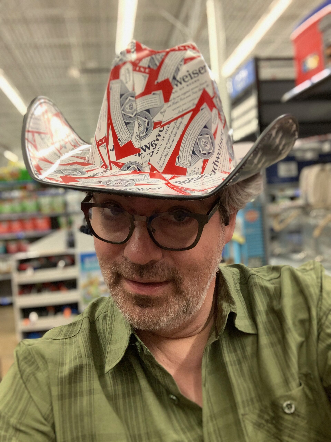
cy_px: 221
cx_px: 166
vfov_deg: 56.8
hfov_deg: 44.2
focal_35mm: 32
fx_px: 408
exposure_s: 1/40
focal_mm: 2.87
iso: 320
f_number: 2.2
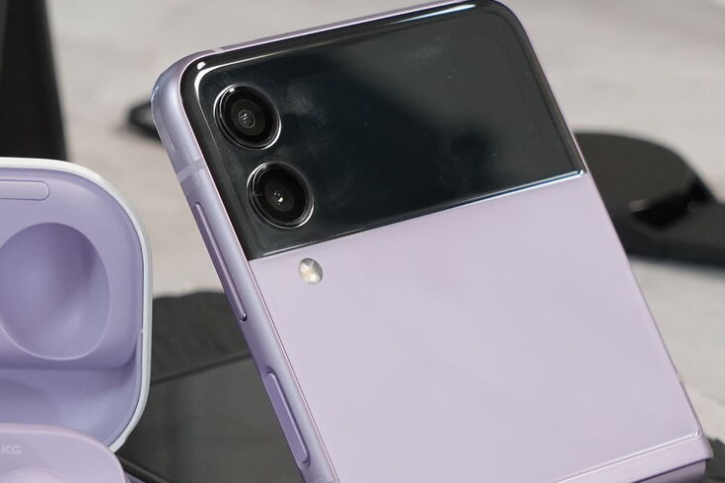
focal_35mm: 175
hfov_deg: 11.7
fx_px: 3524
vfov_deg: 7.8
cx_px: 238
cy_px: 310
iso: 2500
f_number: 8
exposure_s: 1/160
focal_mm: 67
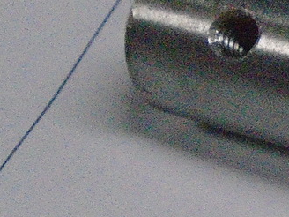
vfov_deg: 11.6
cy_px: 176
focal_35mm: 127
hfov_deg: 12.7
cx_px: 648
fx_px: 1060
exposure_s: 1/160
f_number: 3.2
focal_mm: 4.6
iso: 800
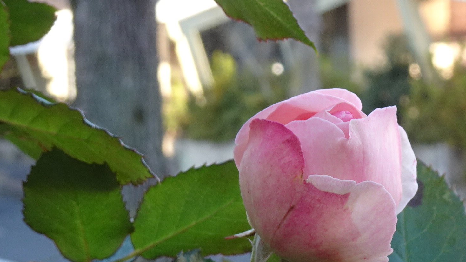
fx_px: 1569
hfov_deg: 16.8
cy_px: 238
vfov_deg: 9.5
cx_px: 338
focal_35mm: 127
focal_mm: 10.52
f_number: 4.5
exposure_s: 1/80
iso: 160
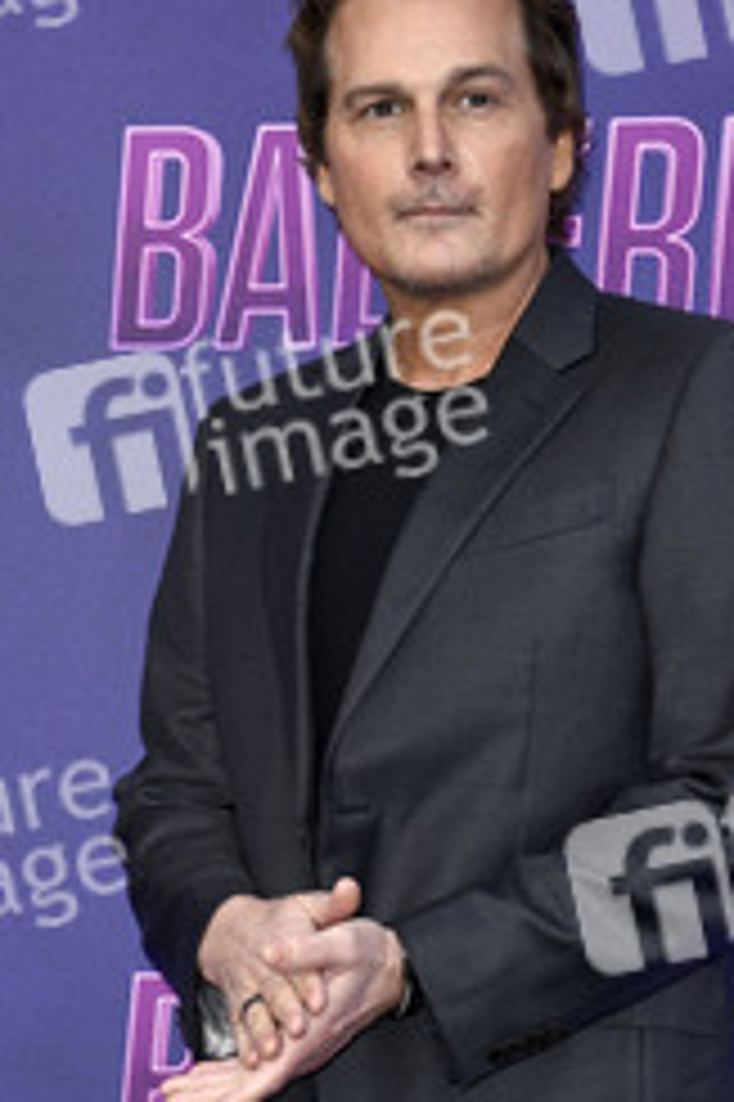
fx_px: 7993
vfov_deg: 7.9
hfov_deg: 5.3
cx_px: 387
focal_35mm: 261
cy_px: 643
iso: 500
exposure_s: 1/250
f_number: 5.6
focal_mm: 160
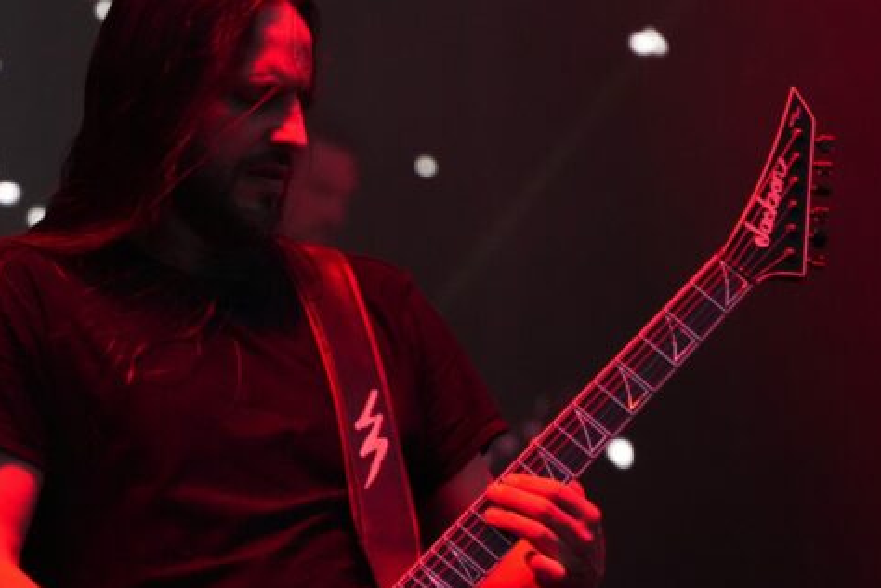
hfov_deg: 5.0
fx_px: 10175
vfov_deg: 3.3
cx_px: 279
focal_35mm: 416
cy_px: 355
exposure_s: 1/200
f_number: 6.3
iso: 6400
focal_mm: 171
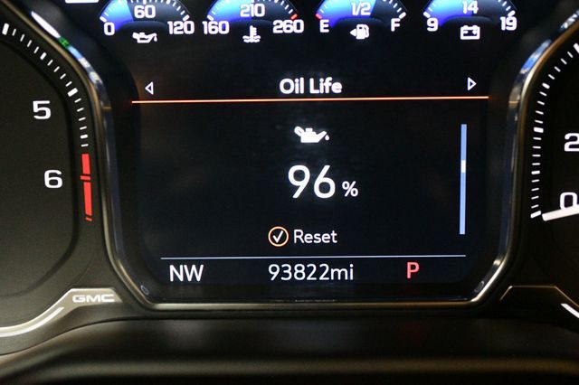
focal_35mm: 57
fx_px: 916
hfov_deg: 35.1
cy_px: 192
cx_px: 290
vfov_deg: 23.8
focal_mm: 38
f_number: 5
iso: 6400
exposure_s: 1/60
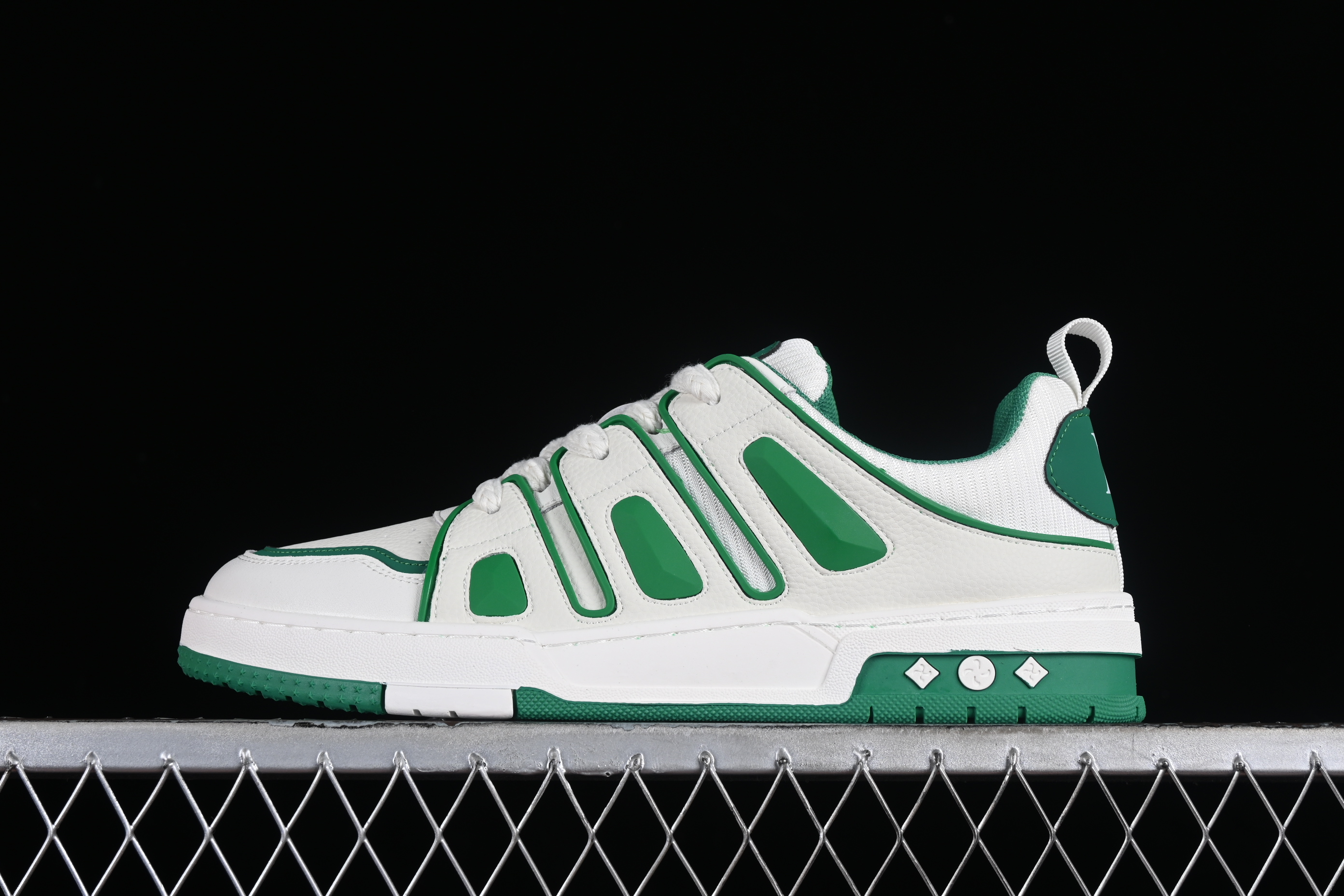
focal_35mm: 75
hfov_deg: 27.0
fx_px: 2800
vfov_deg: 18.2
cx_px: 672
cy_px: 448
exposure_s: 1/80
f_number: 8
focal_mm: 50
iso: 160
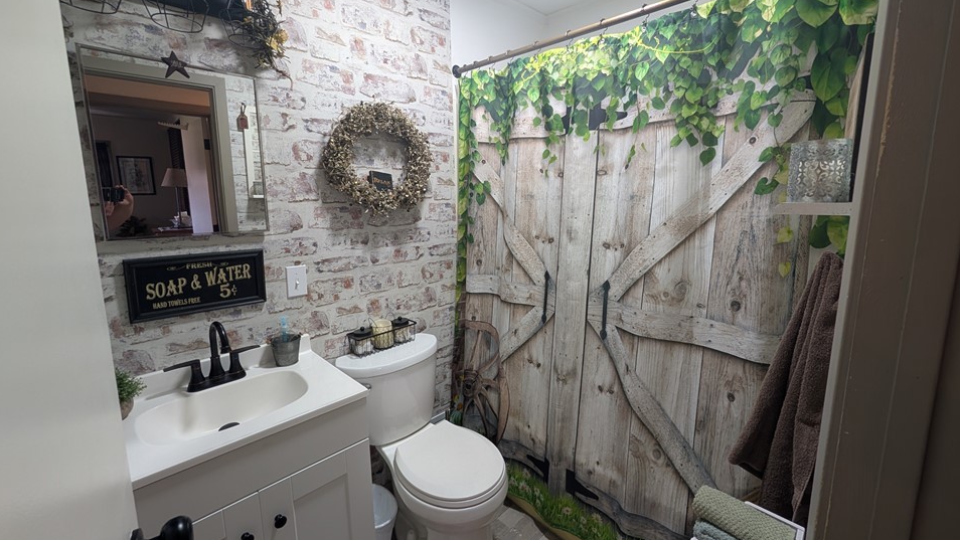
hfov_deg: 106.8
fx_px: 356
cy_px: 246
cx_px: 493
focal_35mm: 14
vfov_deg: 74.2
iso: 62
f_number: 1.7
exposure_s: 1/23.8
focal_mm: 2.02
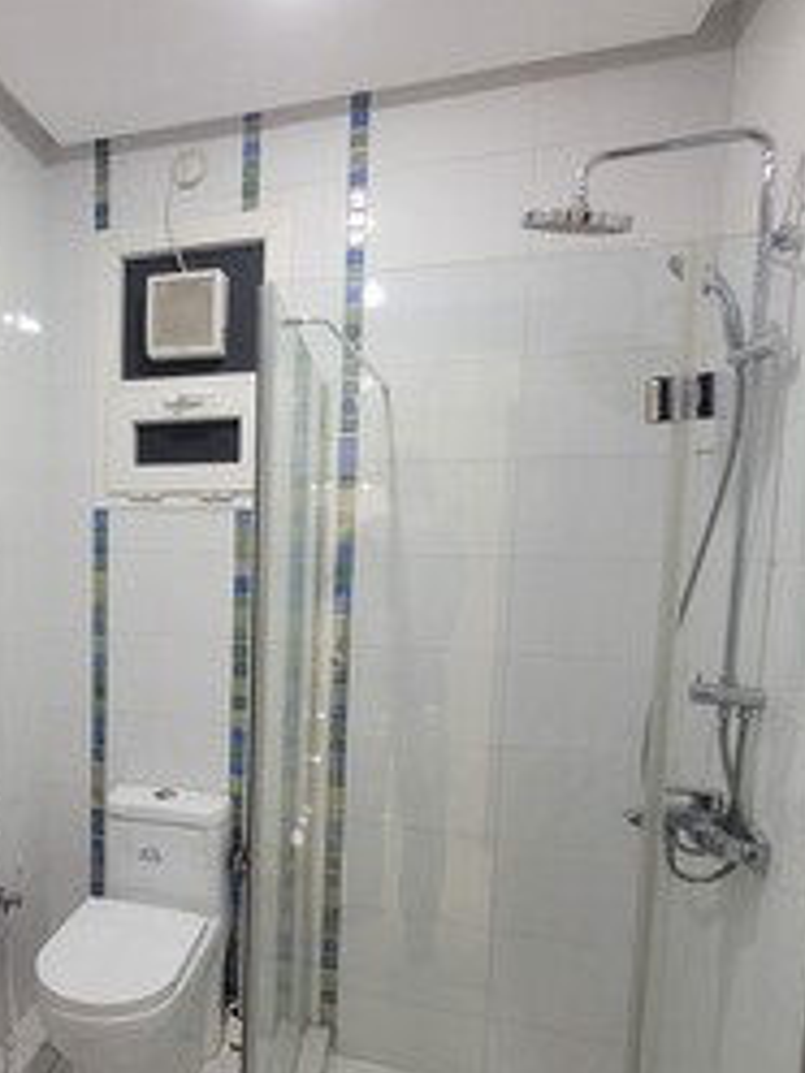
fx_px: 744
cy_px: 617
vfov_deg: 71.2
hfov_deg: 52.9
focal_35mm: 24
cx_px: 154
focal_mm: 1.74
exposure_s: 1/50
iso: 400
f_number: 2.2
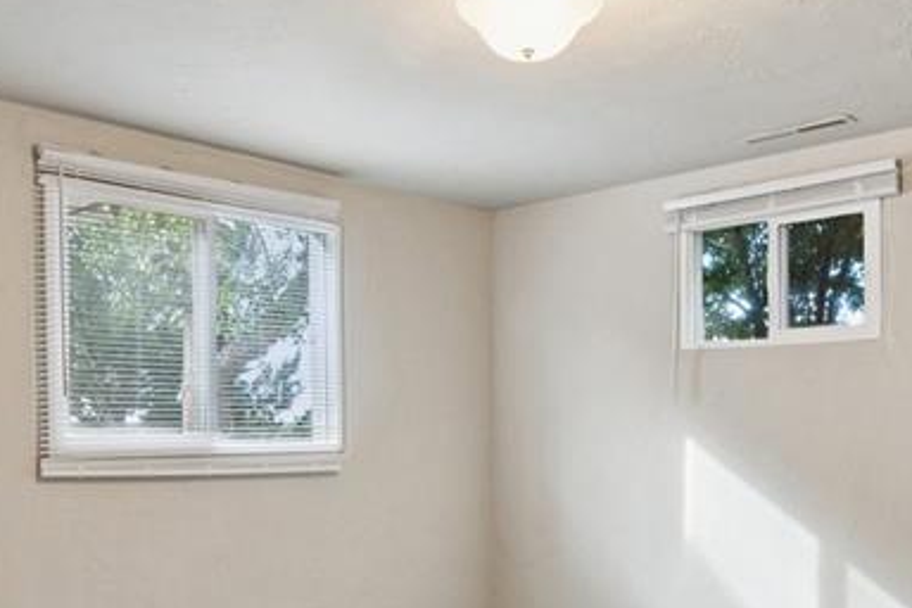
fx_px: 1013
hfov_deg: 48.4
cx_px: 439
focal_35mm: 40
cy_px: 437
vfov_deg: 32.9
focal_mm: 15
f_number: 11
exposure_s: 1/6
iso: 800
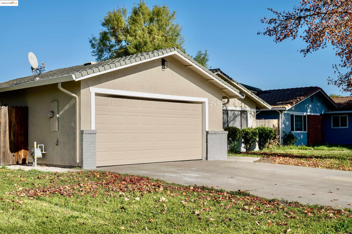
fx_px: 411
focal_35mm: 42
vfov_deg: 31.9
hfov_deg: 46.4
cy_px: 117
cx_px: 176
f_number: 2.8
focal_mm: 28
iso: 64
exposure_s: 1/1600
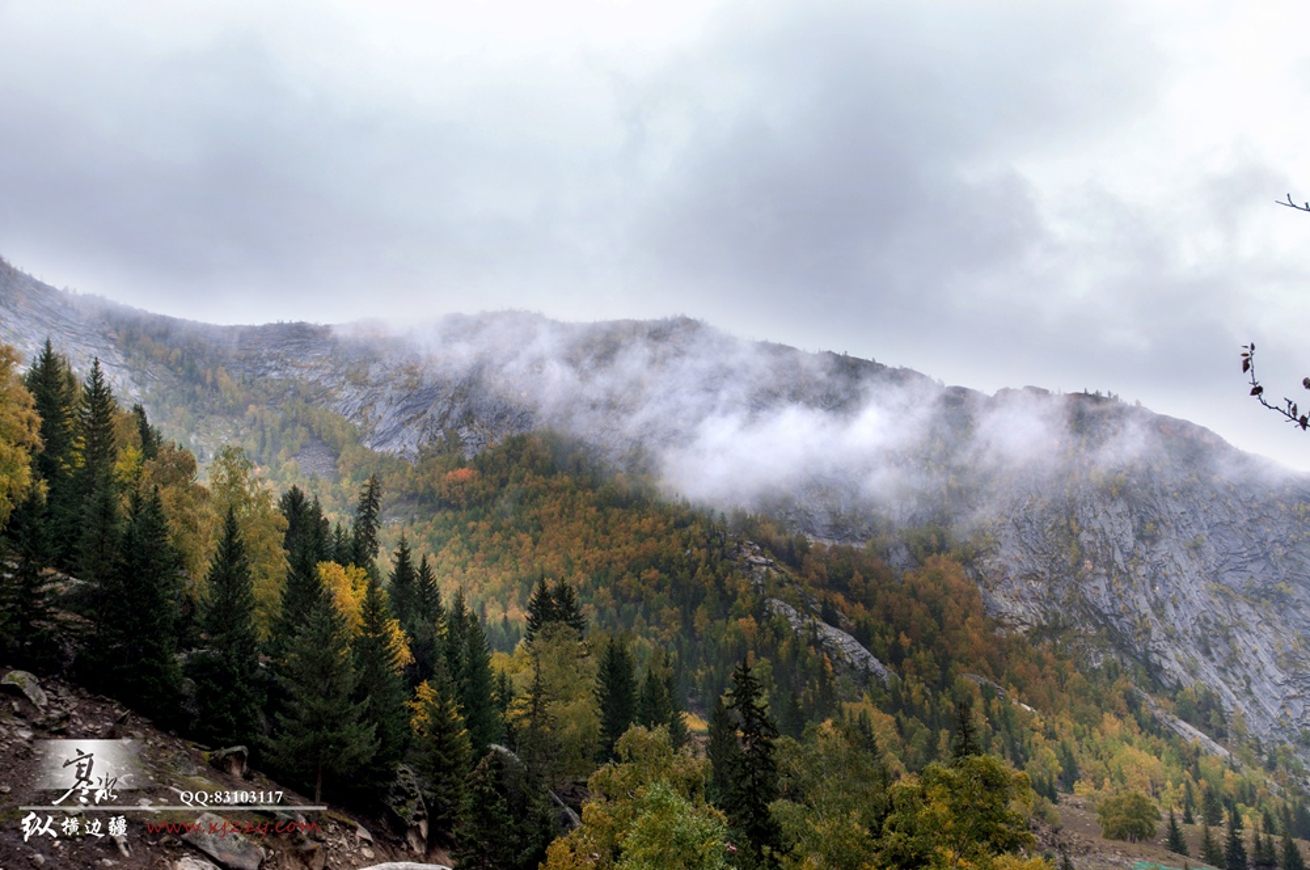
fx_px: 1853
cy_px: 435
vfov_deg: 26.4
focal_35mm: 51
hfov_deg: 38.9
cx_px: 655
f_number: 9
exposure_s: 1/200
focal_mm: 34
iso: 100
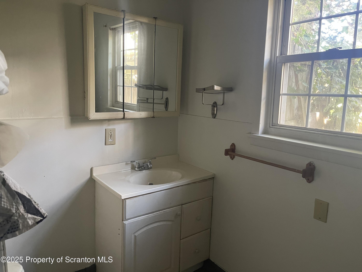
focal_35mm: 25
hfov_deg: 69.4
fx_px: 261
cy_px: 136
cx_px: 181
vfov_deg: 54.9
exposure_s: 1/44
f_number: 1.6
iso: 500
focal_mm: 5.1
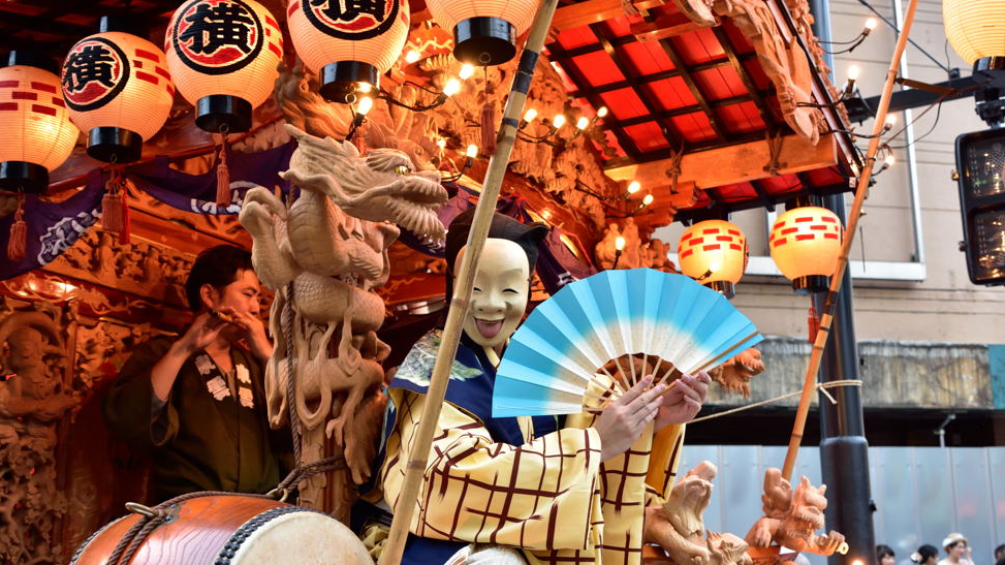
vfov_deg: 27.7
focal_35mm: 43
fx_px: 1146
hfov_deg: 47.4
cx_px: 522
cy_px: 321
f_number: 3.8
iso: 1000
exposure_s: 1/60
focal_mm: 26
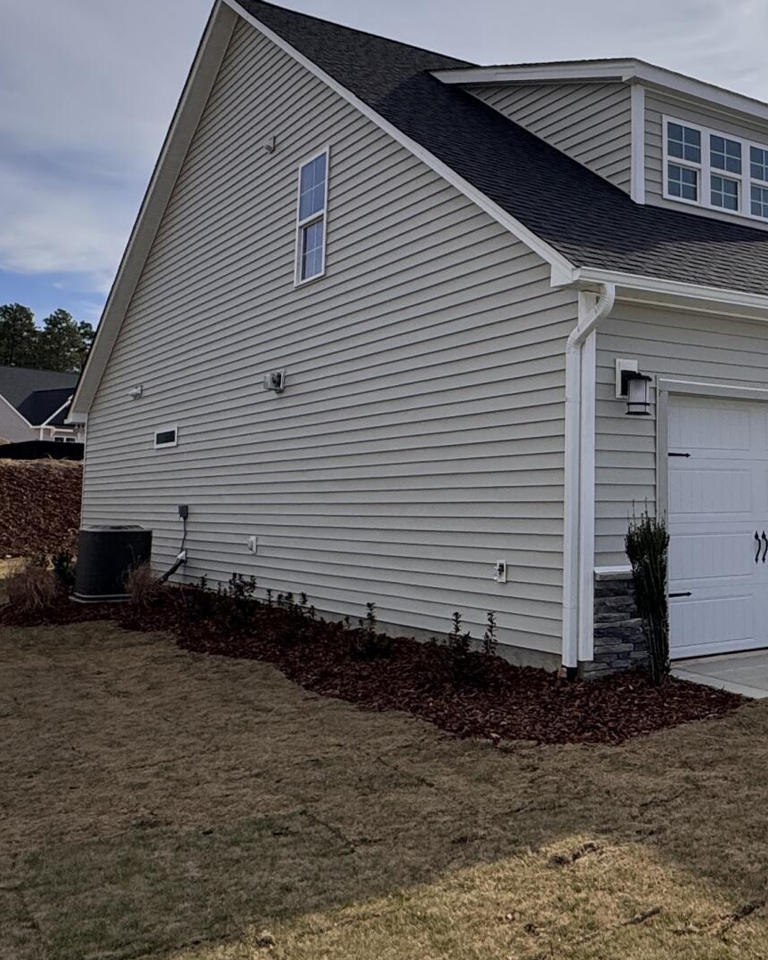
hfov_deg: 36.8
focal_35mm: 38
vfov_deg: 47.7
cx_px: 682
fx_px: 1080
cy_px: 385
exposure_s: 1/2985
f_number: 2.2
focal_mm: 2.22
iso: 50
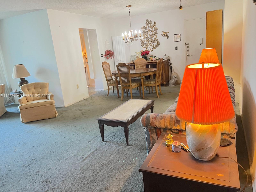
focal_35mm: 26
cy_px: 96
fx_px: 192
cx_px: 128
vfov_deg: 53.1
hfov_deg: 67.3
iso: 320
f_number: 1.5
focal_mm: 5.7
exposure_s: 1/60
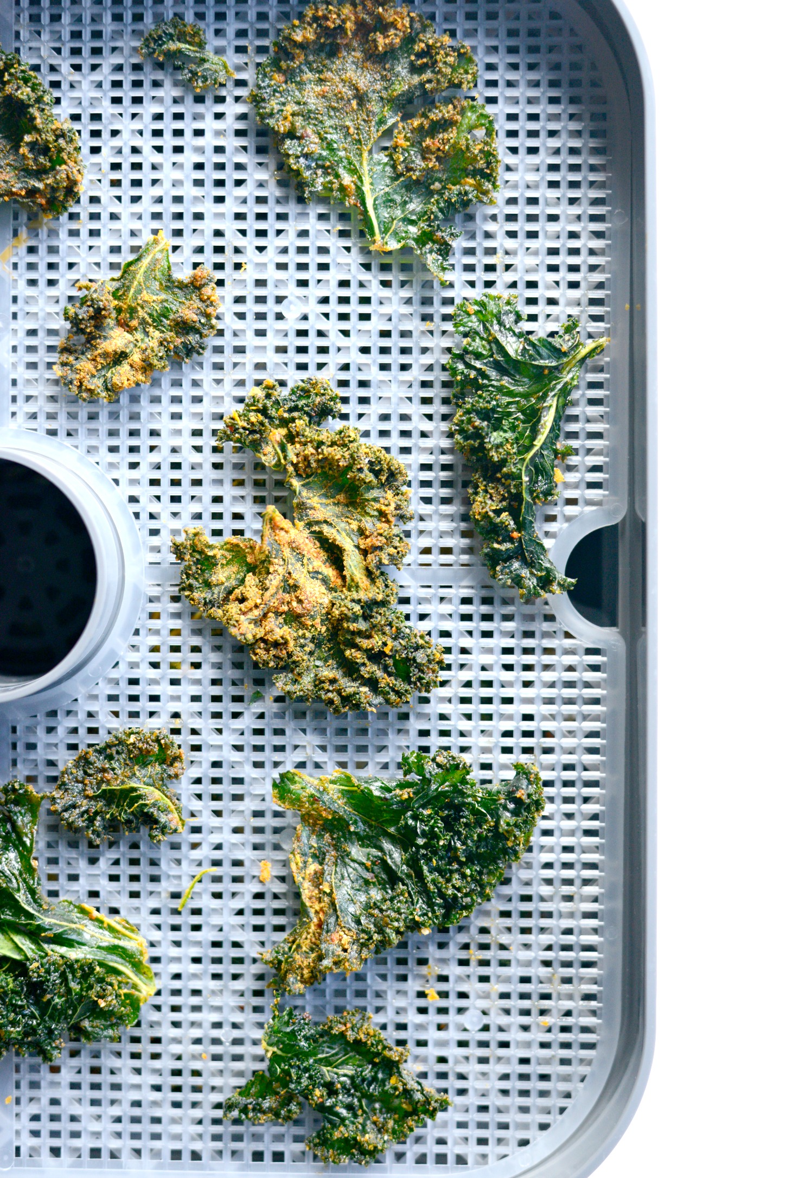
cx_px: 393
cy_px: 589
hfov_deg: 27.0
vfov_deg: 39.6
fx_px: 1636
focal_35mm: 50
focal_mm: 50
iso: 1100
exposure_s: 1/500
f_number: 2.8
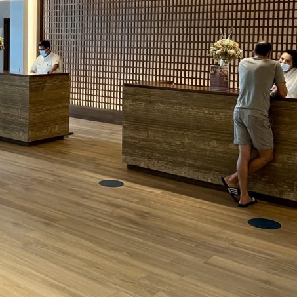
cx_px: 84
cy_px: 68
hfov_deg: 32.3
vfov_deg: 32.1
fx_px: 505
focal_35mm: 52
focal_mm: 5.7
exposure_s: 1/60
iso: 250
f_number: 1.5
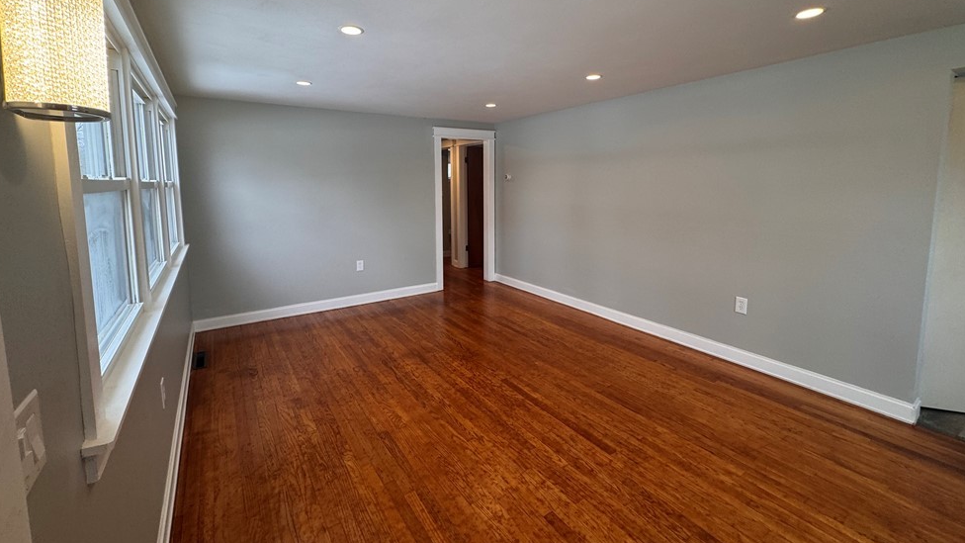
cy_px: 223
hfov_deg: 99.4
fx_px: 409
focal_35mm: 16
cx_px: 479
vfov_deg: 66.6
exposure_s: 1/120
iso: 100
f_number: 2.2
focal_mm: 2.22
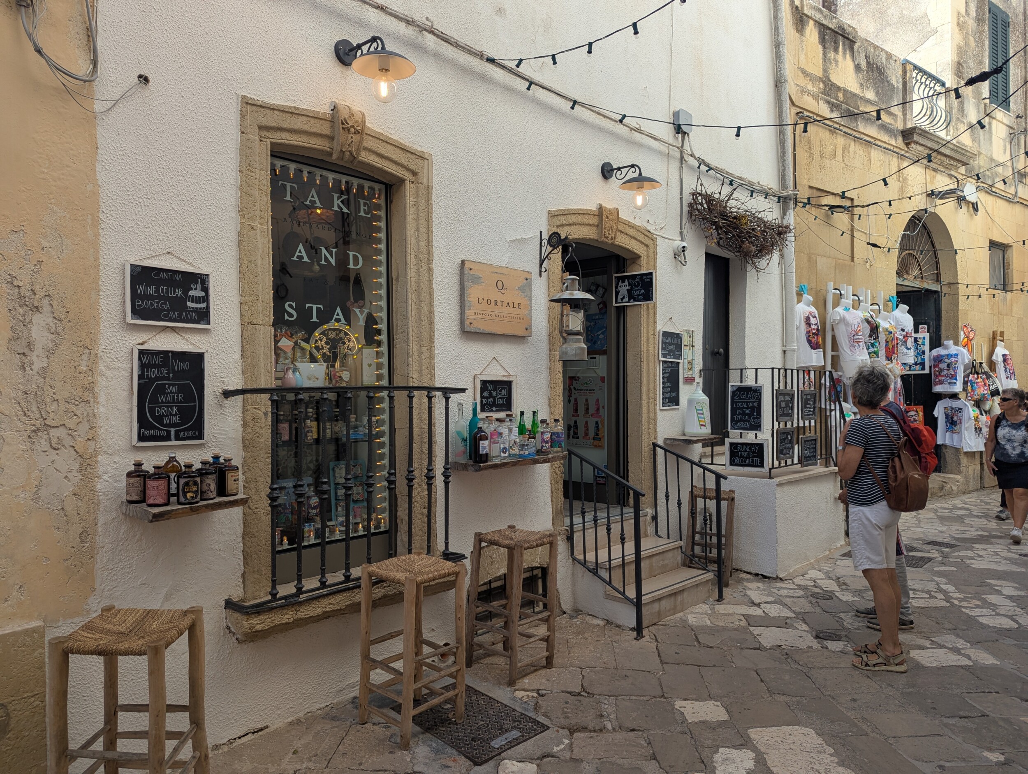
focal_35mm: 24
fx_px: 714
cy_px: 387
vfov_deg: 56.9
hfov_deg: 71.5
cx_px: 514
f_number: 1.85
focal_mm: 6.81
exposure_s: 1/935
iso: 43
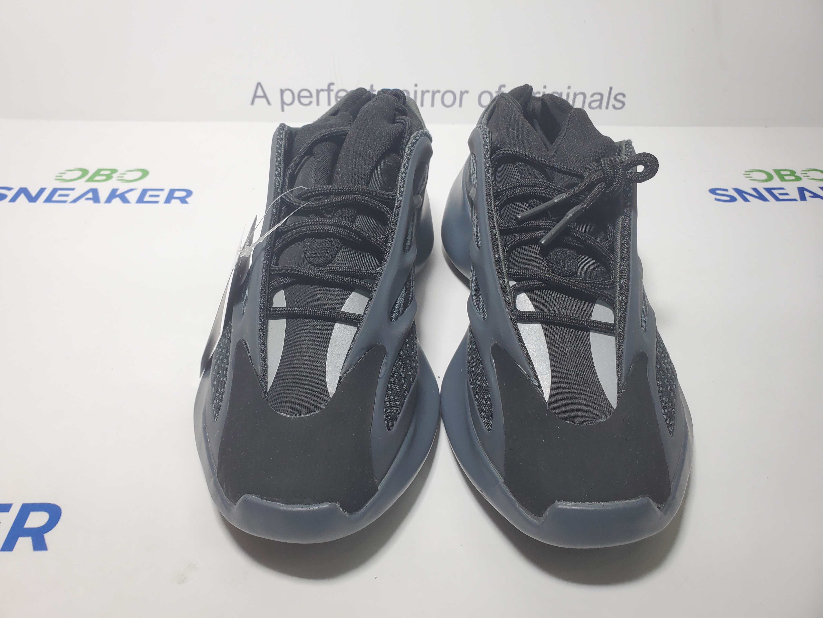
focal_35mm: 26
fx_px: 618
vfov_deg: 53.1
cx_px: 412
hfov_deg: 67.3
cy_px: 309
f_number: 2.4
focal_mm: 4.3
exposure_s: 1/132
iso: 50
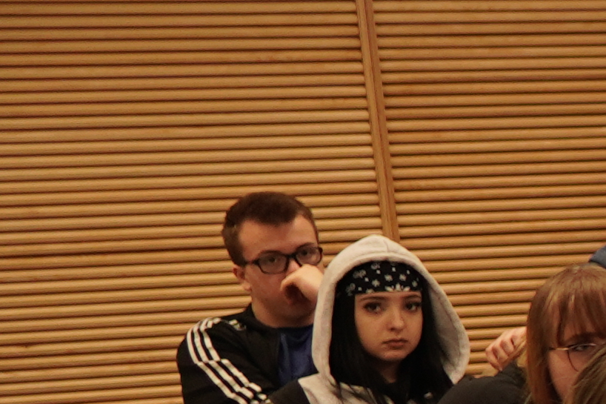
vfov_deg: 7.6
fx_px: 2962
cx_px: 2168
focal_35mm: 176
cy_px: 658
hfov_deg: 8.4
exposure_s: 1/250
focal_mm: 16
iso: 125
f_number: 1.4
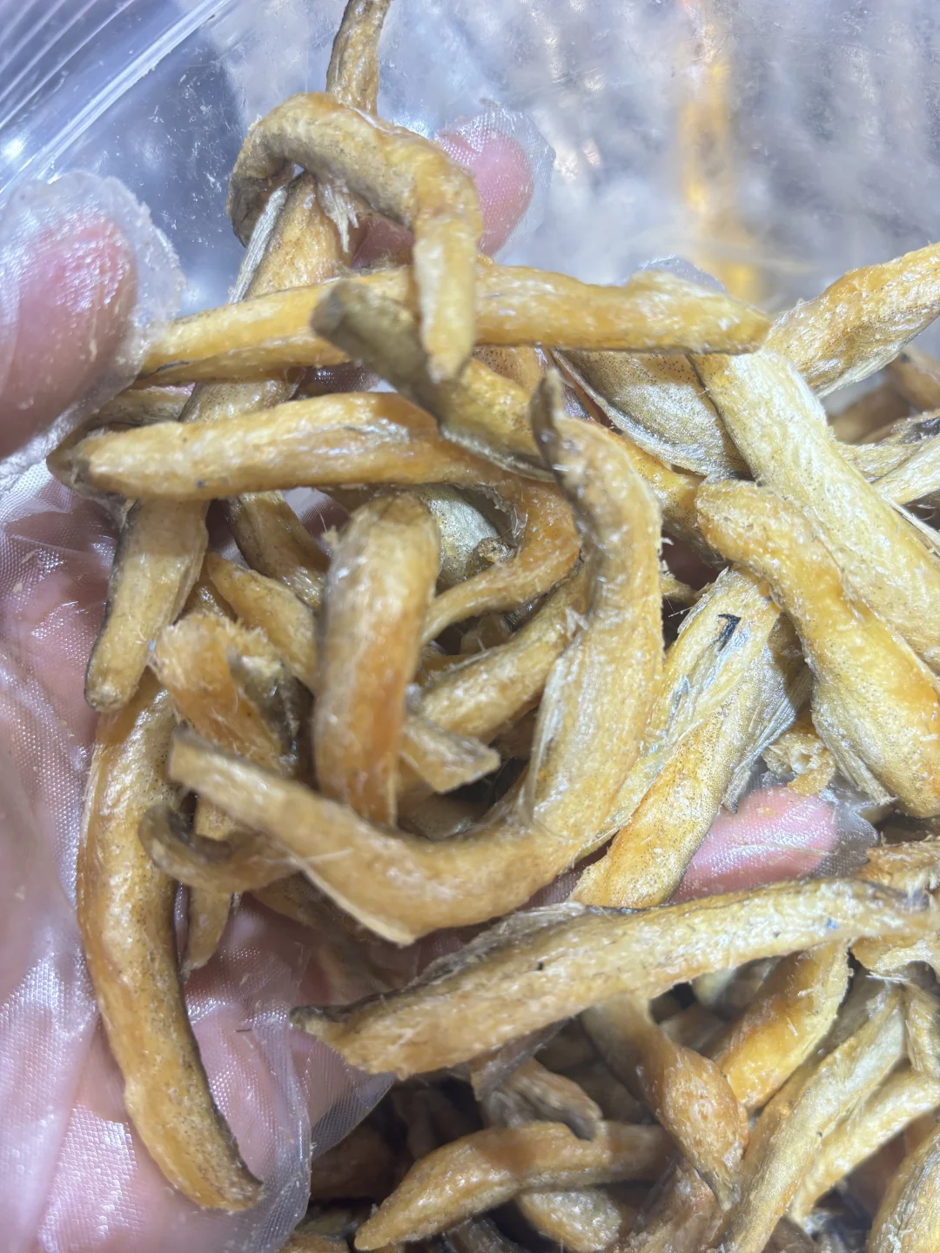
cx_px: 470
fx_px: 941
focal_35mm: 26
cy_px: 626
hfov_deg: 53.1
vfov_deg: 67.3
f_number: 1.6
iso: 50
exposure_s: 1/100
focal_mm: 5.96
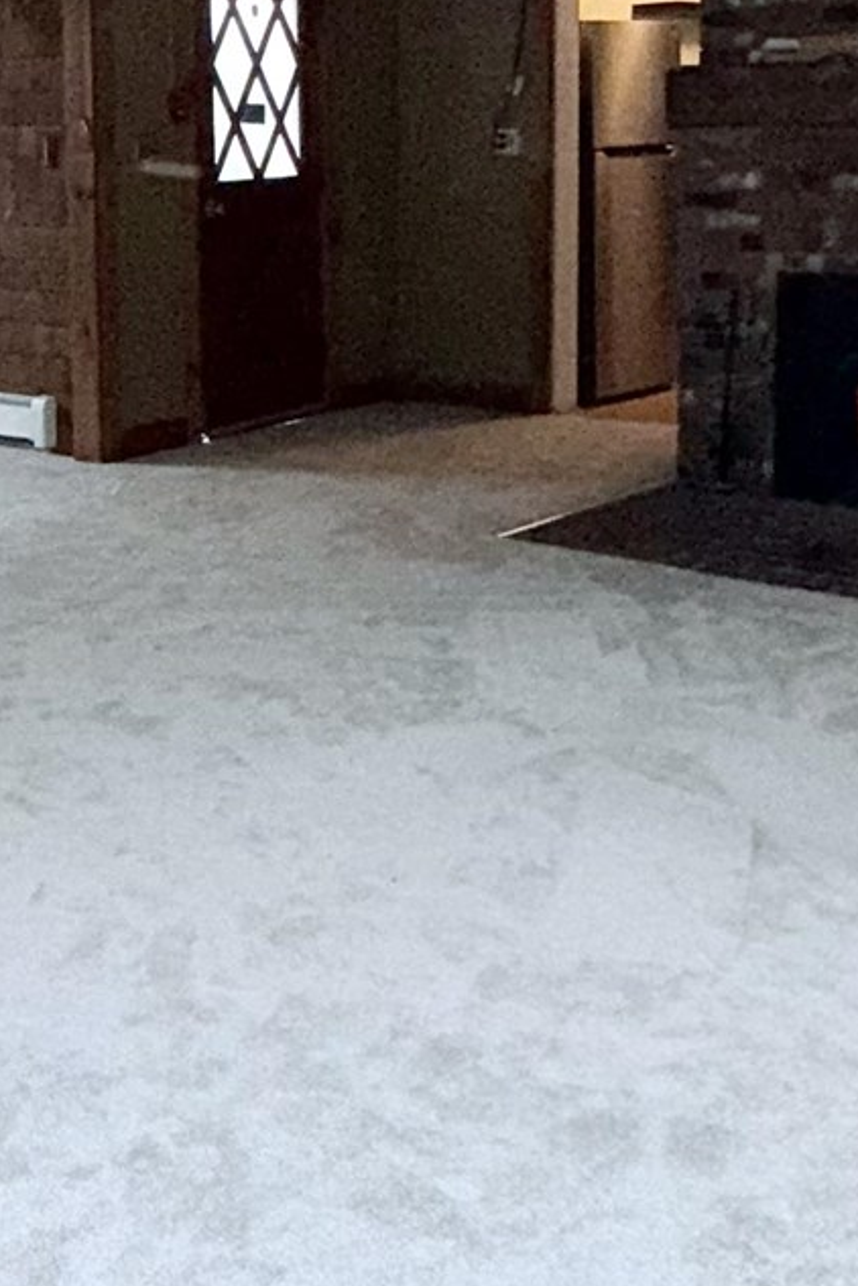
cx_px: 222
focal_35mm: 53
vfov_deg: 36.9
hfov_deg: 25.2
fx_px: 1895
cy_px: 366
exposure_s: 1/79
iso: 100
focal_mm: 2.22
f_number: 2.2
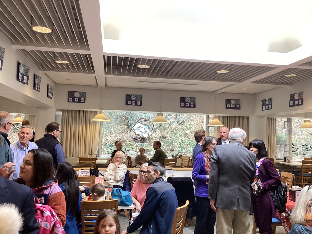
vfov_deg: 45.4
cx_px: 156
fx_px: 279
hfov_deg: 58.4
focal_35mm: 31
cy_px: 117
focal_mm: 3.3
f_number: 2.4
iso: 100
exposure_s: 1/60
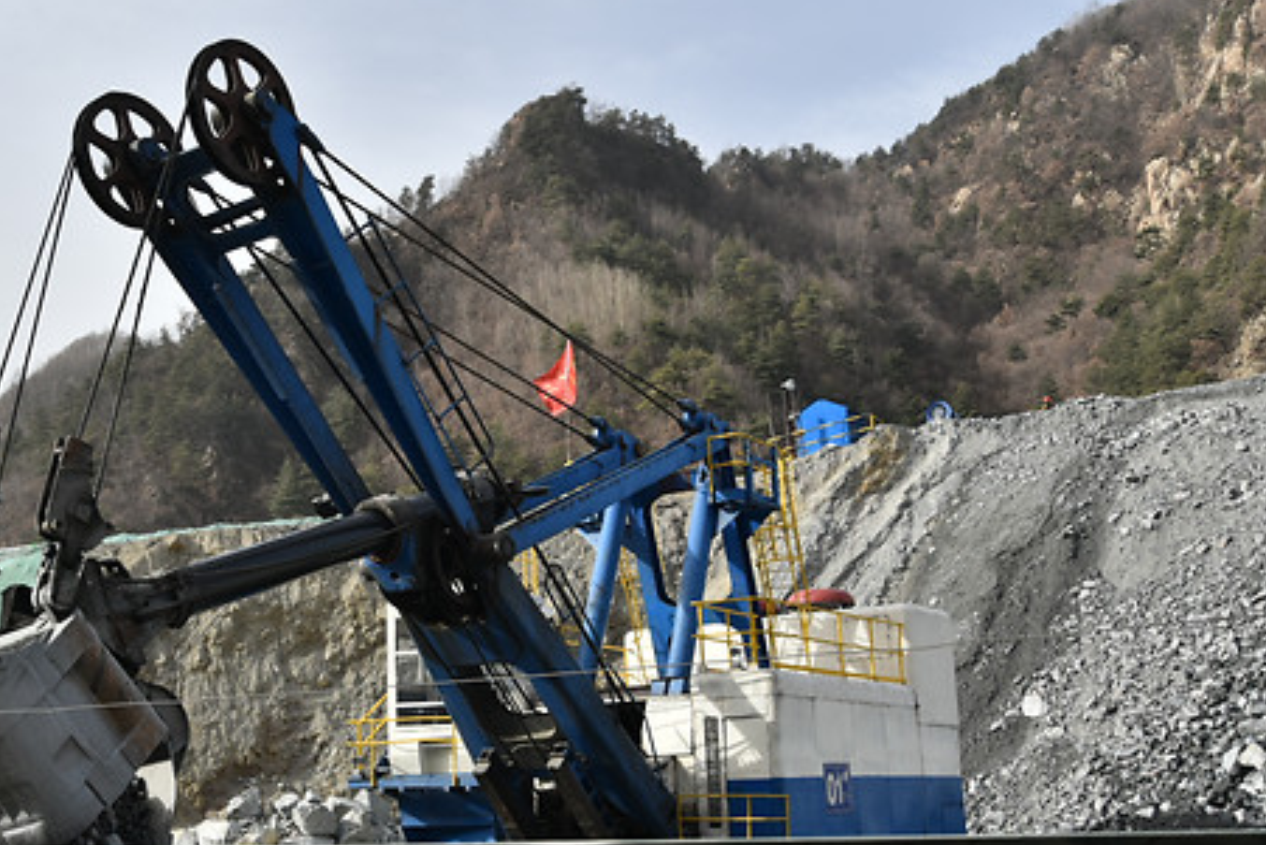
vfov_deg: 30.5
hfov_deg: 43.8
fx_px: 1548
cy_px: 495
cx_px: 418
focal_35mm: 44
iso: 200
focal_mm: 31
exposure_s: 1/500
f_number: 9
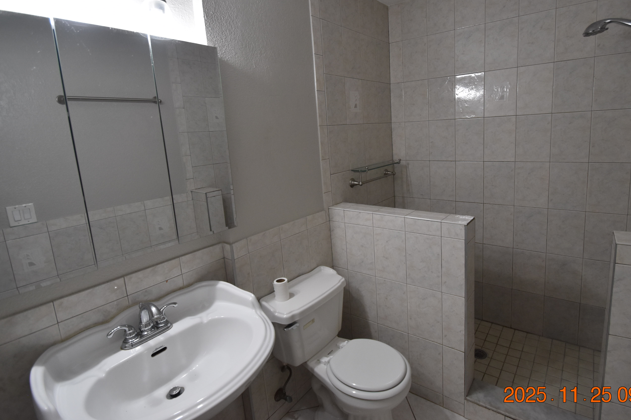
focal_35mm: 18
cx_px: 364
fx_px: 315
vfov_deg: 67.1
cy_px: 181
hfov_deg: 89.3
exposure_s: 1/125
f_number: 3.5
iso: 800
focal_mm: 10
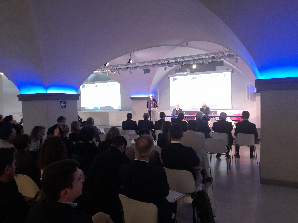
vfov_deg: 54.9
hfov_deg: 69.4
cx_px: 149
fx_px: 215
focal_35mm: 25
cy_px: 112
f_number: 2
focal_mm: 4.6
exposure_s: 1/50
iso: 250
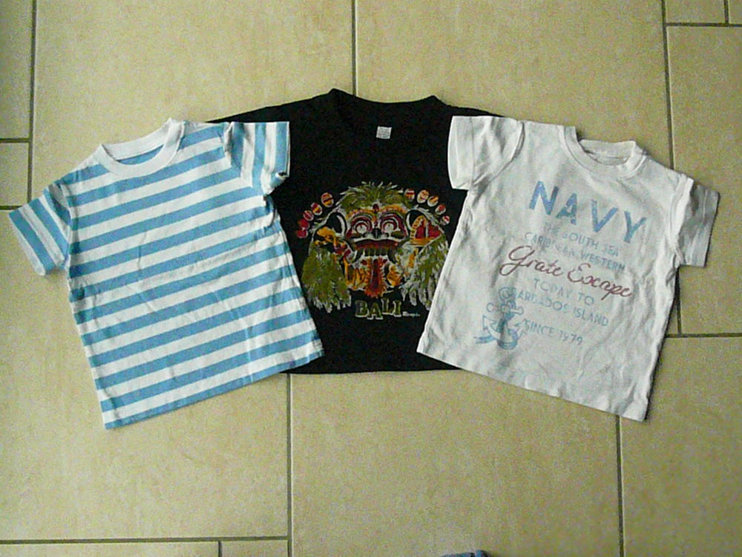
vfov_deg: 34.3
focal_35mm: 42
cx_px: 371
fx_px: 900
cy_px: 278
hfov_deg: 44.8
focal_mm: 6.9
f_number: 10
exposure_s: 1/320
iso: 3200
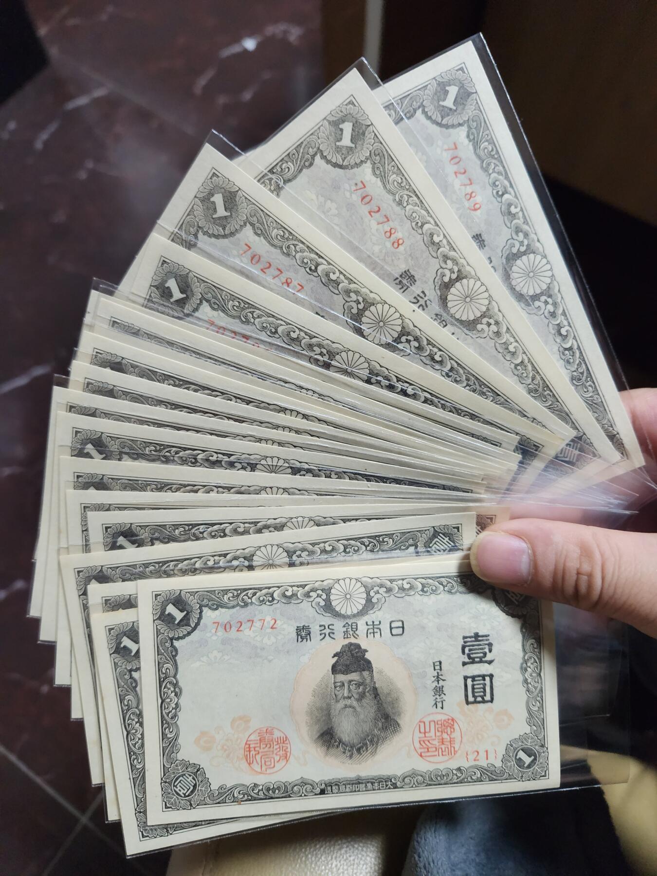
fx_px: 582
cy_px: 438
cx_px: 328
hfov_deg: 58.9
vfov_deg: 73.9
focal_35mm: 23
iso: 800
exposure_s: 1/50
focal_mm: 5.4
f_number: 1.8
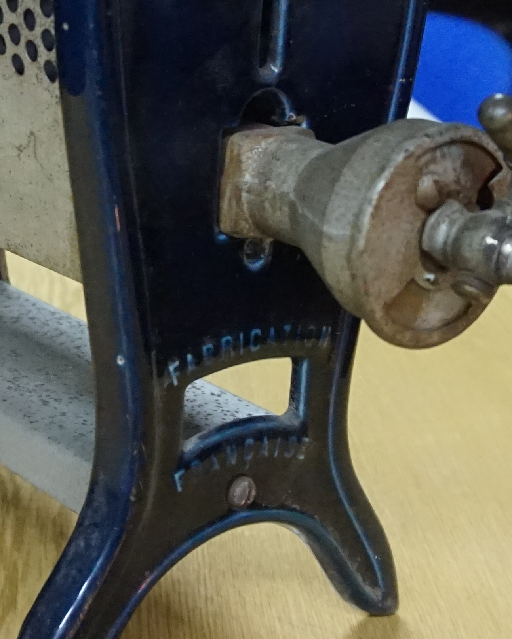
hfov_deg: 19.6
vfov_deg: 24.8
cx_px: -4
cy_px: 178
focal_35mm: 76
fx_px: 1439
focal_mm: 16
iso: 3200
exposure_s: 1/125
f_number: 3.5
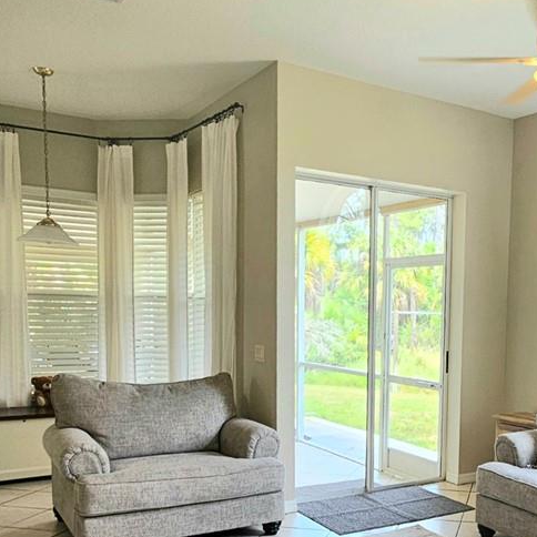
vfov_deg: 42.8
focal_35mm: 38
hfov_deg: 42.2
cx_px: 418
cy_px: 385
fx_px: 667
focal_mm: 2.2
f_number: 2.2
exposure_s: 1/60.2
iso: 64
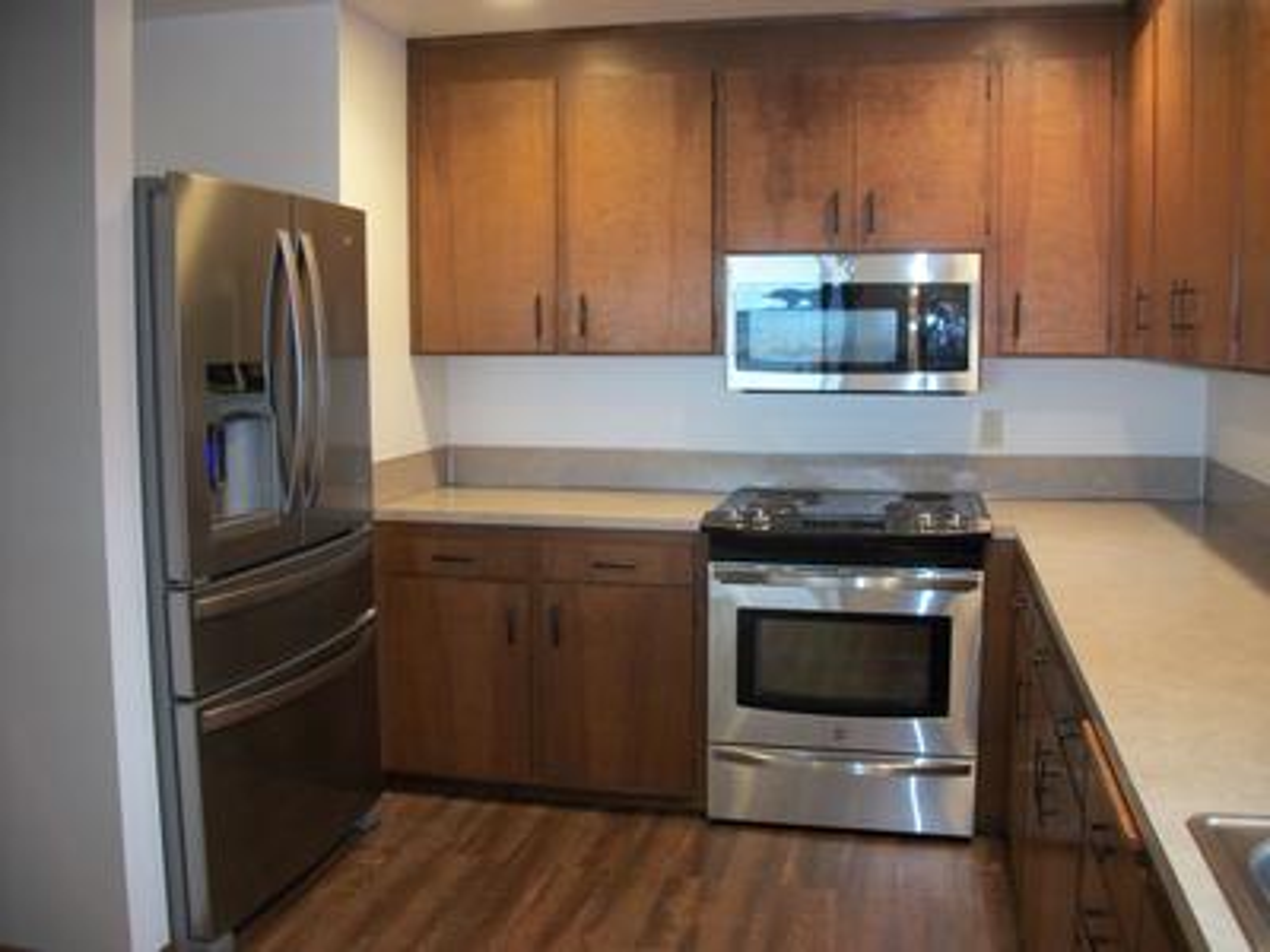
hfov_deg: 56.8
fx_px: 1174
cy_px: 476
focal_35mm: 32
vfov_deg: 44.2
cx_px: 635
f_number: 2.9
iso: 160
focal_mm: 5.7
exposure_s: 1/30
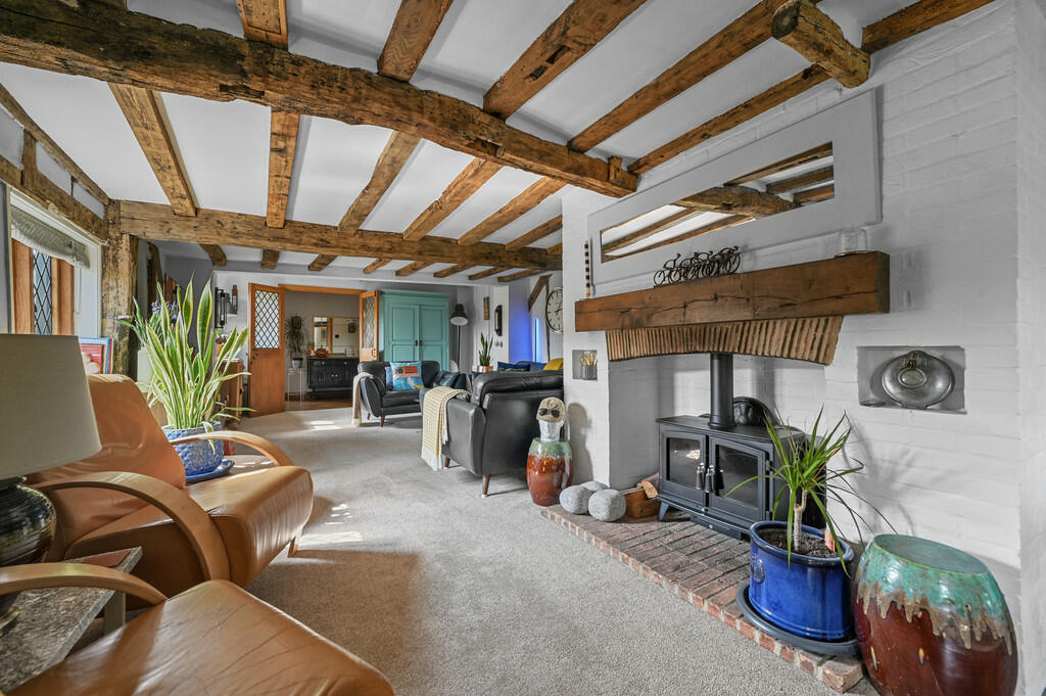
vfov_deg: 81.1
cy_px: 348
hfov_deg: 104.3
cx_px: 523
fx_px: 406
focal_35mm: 14
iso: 400
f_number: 8
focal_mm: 14
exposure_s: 1/2
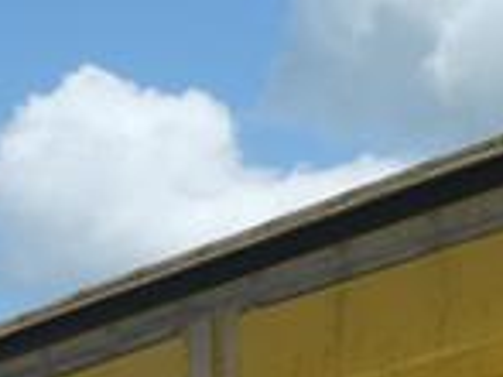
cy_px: 641
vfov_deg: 8.0
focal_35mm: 180
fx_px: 2613
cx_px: 900
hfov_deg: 10.4
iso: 80
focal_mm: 5.8
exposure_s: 1/800
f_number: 3.6
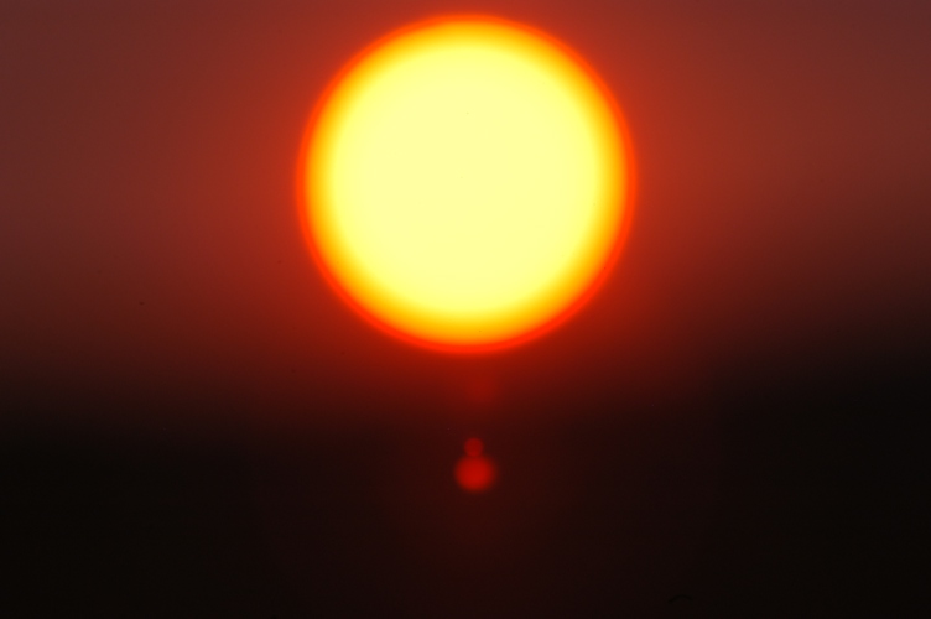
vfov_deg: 7.9
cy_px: 310
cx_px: 466
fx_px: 4496
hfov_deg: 11.8
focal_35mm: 174
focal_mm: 116
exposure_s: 1/100
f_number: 5.6
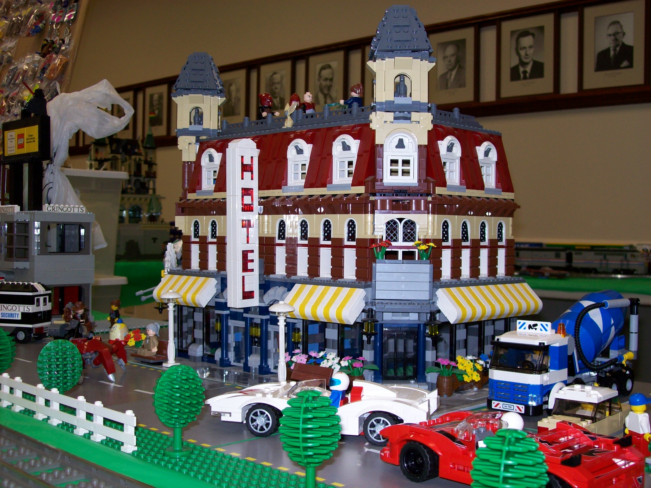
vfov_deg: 32.2
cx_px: 326
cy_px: 244
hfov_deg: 42.1
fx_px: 846
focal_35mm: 45
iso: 80
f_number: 3
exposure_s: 1/73.6
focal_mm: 7.6
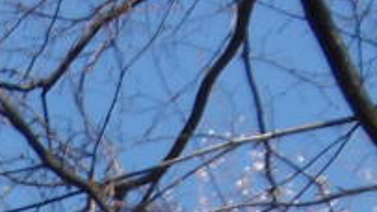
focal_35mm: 300
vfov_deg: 3.8
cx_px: -308
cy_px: 885
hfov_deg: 7.0
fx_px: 2998
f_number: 3.4
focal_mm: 6.5
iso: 64
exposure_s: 1/640
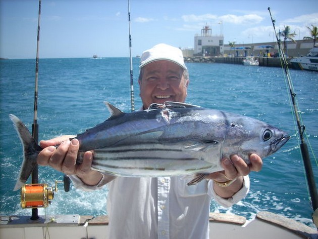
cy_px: 120
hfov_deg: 50.2
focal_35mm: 37
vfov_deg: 38.6
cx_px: 159
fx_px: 340
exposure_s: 1/229
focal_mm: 6.2
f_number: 5.6
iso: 64
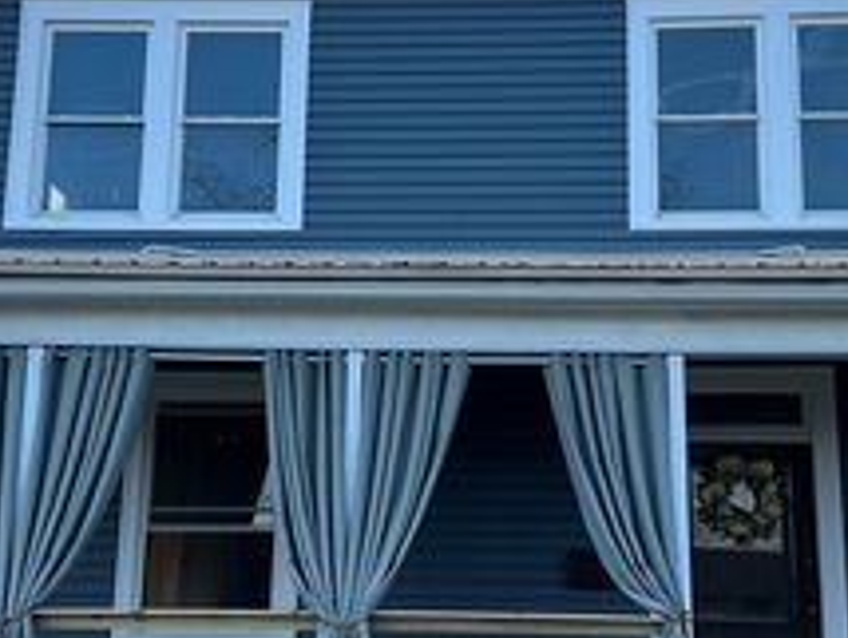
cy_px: 287
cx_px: 448
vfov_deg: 26.1
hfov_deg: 34.3
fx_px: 1373
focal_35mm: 56
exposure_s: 1/810
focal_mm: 6.86
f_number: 1.78
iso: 80
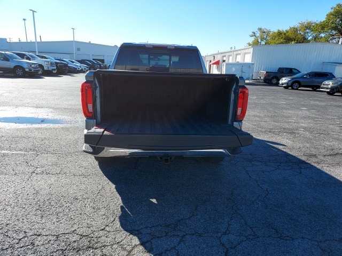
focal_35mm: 24
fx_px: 237
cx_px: 171
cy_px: 128
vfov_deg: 56.8
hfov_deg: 71.6
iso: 40
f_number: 1.8
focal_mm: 4.6
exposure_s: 1/666
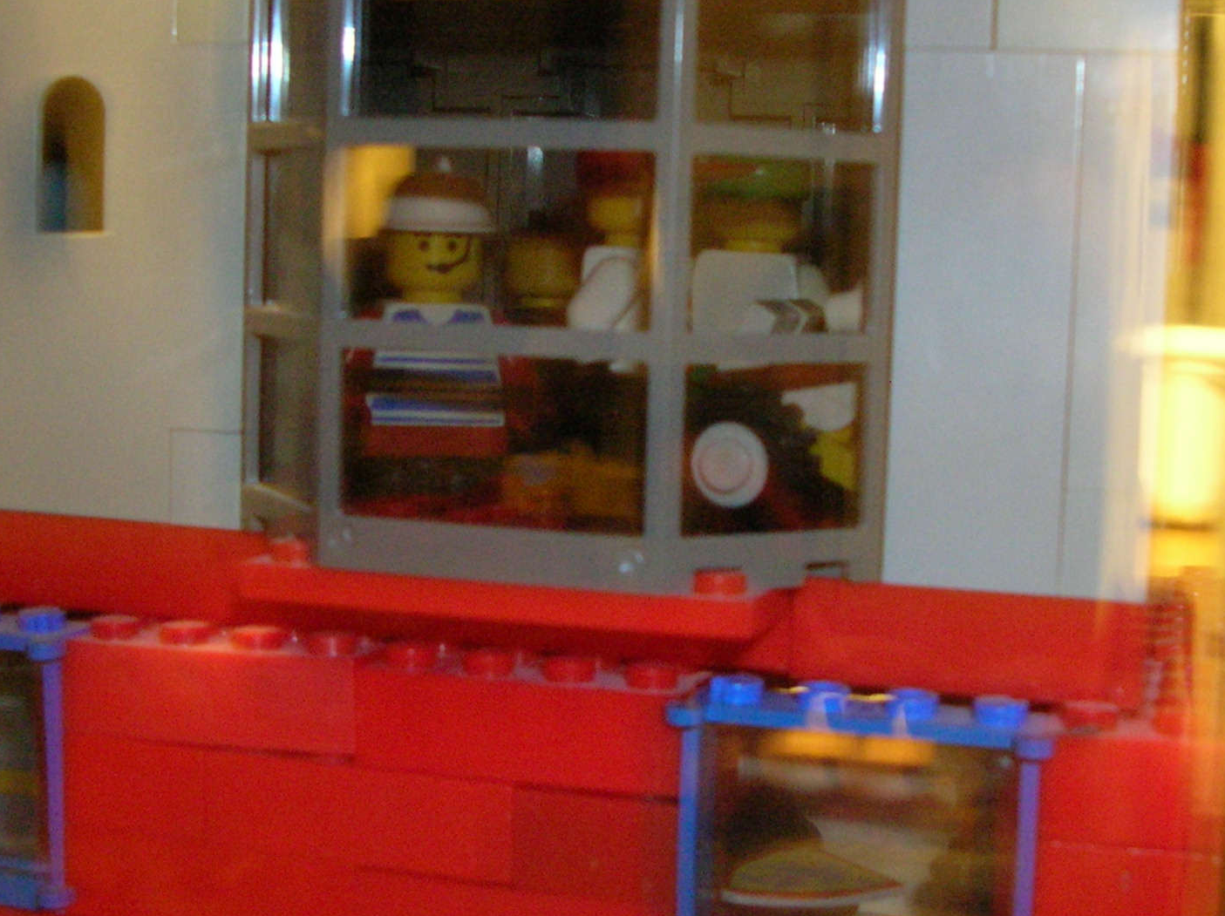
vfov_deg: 25.6
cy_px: 444
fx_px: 2015
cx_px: 700
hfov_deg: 33.8
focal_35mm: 57
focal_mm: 5.8
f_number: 2.8
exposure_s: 1.15
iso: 200
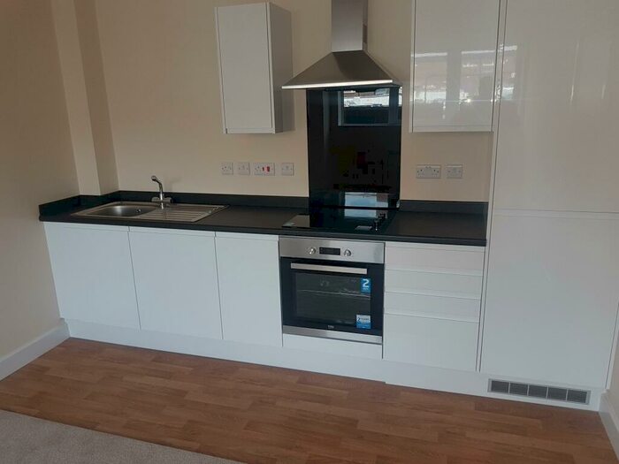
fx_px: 465
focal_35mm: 26
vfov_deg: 53.1
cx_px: 310
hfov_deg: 67.3
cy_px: 232
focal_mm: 4.2
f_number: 1.7
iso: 64
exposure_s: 1/120
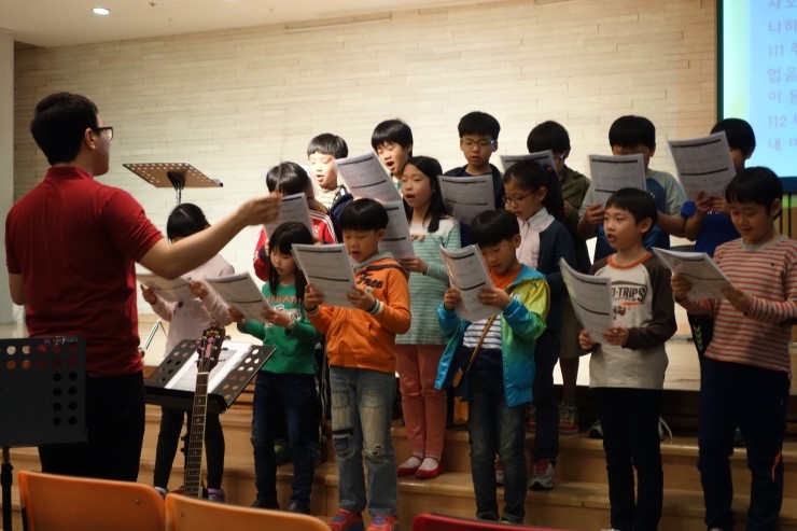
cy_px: 266
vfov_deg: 22.2
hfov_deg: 32.9
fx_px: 1350
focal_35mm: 61
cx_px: 398
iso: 800
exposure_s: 1/50
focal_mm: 22.74
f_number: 3.5
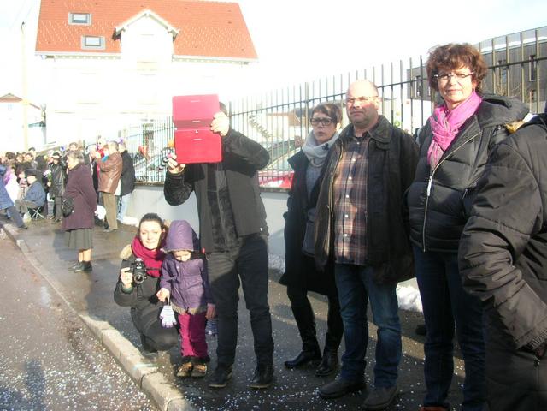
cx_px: 274
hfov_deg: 52.6
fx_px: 553
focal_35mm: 35
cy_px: 206
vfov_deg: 40.7
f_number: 2.8
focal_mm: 5.8
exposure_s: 1/330
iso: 50
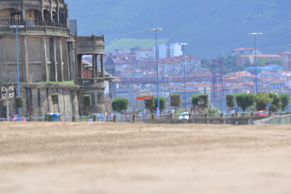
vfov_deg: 4.5
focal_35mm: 307
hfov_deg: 6.7
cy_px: 100
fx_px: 2482
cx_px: 135
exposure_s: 1/250
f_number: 8
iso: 140
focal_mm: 160
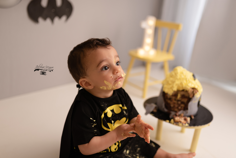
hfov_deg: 54.4
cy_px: 79
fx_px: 230
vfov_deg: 37.9
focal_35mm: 35
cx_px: 118
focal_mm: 35
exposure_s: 1/100
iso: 100
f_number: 1.8
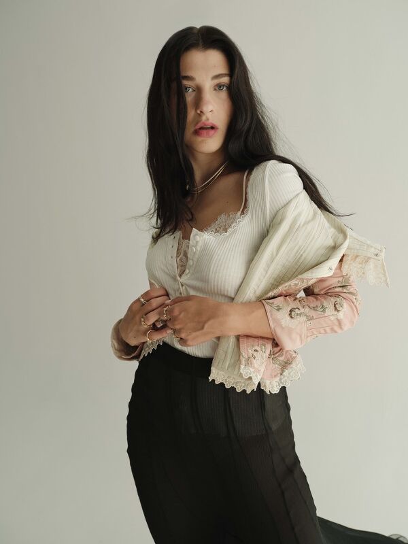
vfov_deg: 51.4
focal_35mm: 36
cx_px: 204
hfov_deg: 39.7
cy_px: 272
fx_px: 566
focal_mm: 45
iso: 800
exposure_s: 1/400
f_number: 5.6
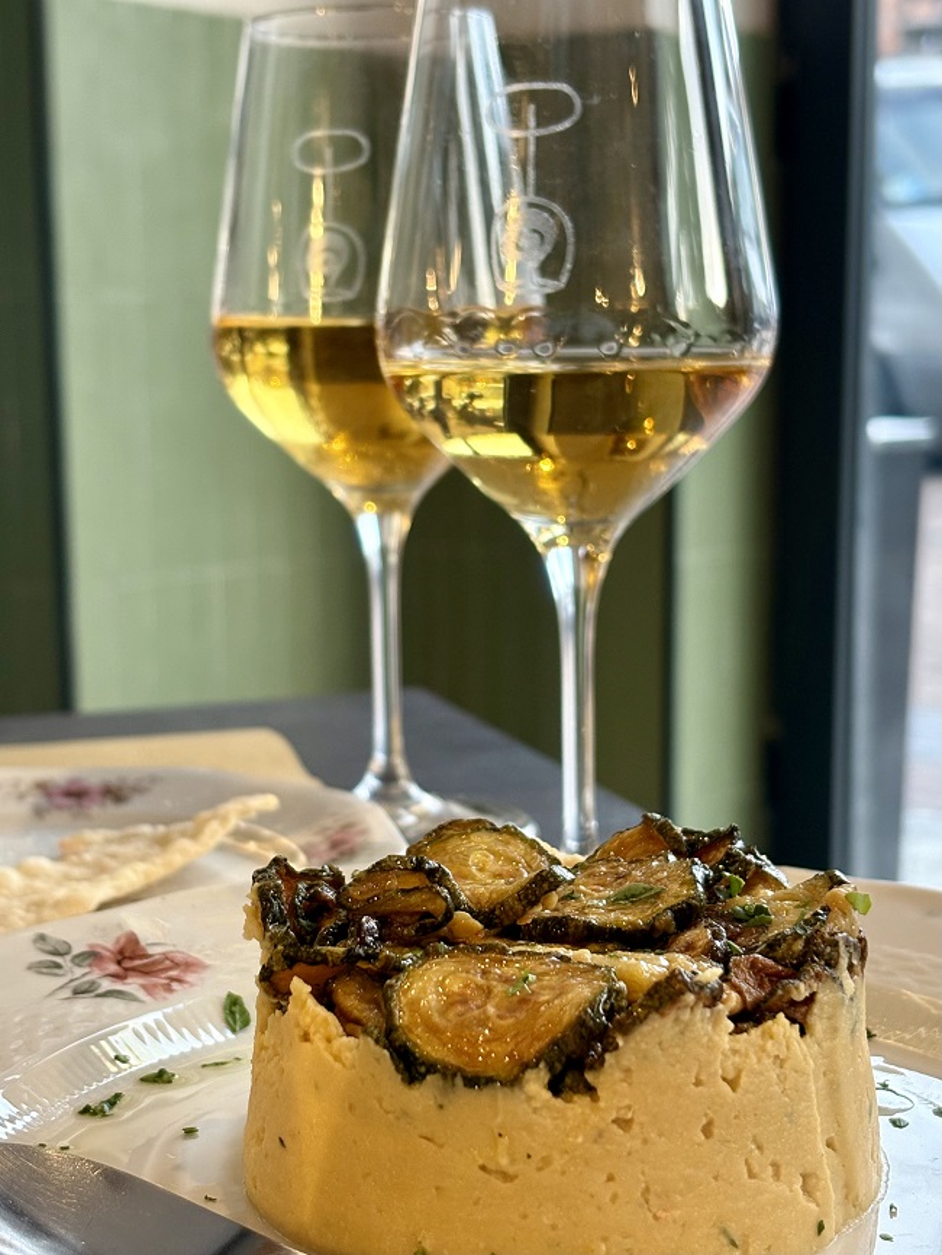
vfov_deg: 36.8
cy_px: 628
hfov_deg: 28.0
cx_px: 471
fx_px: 1886
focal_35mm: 52
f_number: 1.6
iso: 160
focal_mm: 5.96
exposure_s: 1/60
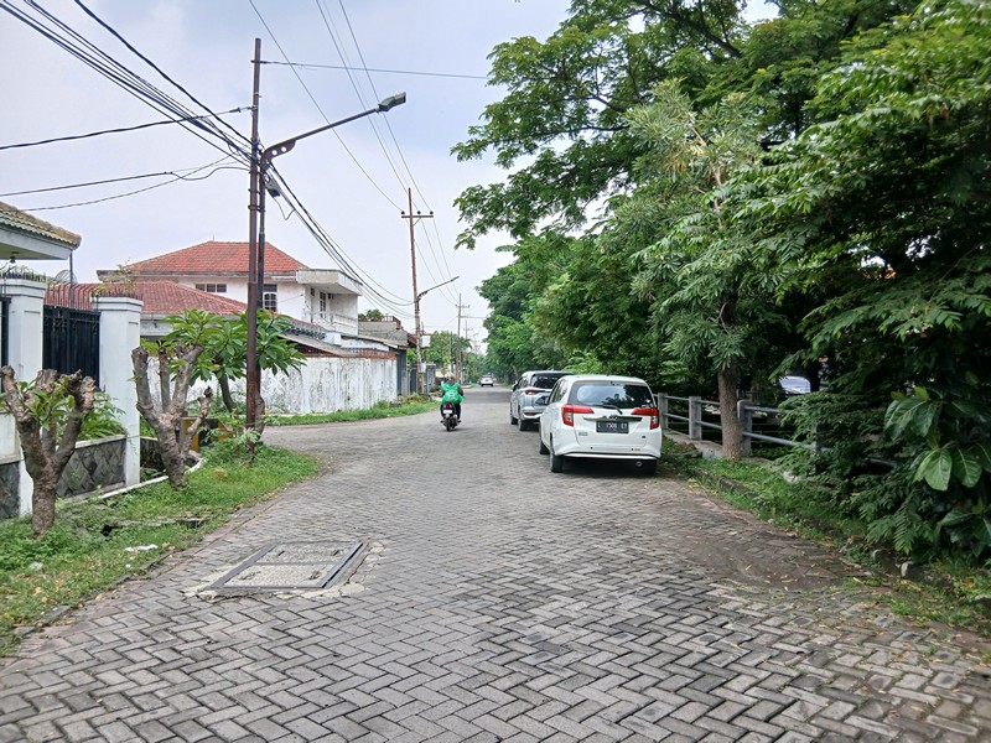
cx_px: 496
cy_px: 372
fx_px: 744
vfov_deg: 53.1
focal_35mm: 26
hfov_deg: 67.3
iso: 20
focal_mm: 3.98
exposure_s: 1/291
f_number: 1.8
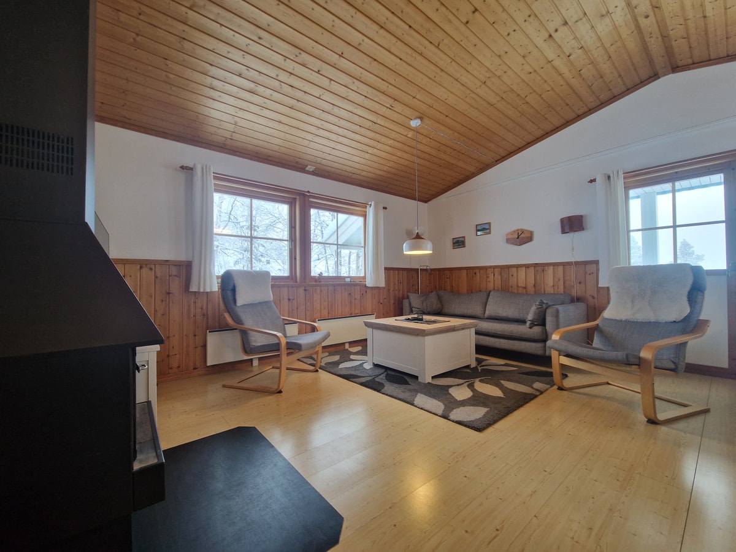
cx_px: 368
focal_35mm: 13
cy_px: 276
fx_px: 276
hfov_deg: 106.2
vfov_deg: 89.9
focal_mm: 2.2
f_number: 2.2
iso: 125
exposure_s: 1/50
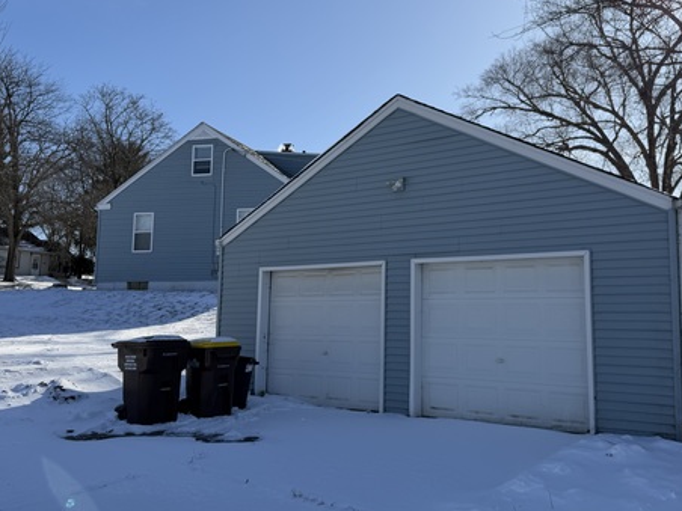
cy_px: 237
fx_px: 670
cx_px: 398
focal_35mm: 34
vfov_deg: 41.8
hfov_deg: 53.7
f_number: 1.78
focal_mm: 6.76
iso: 80
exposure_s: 1/5714
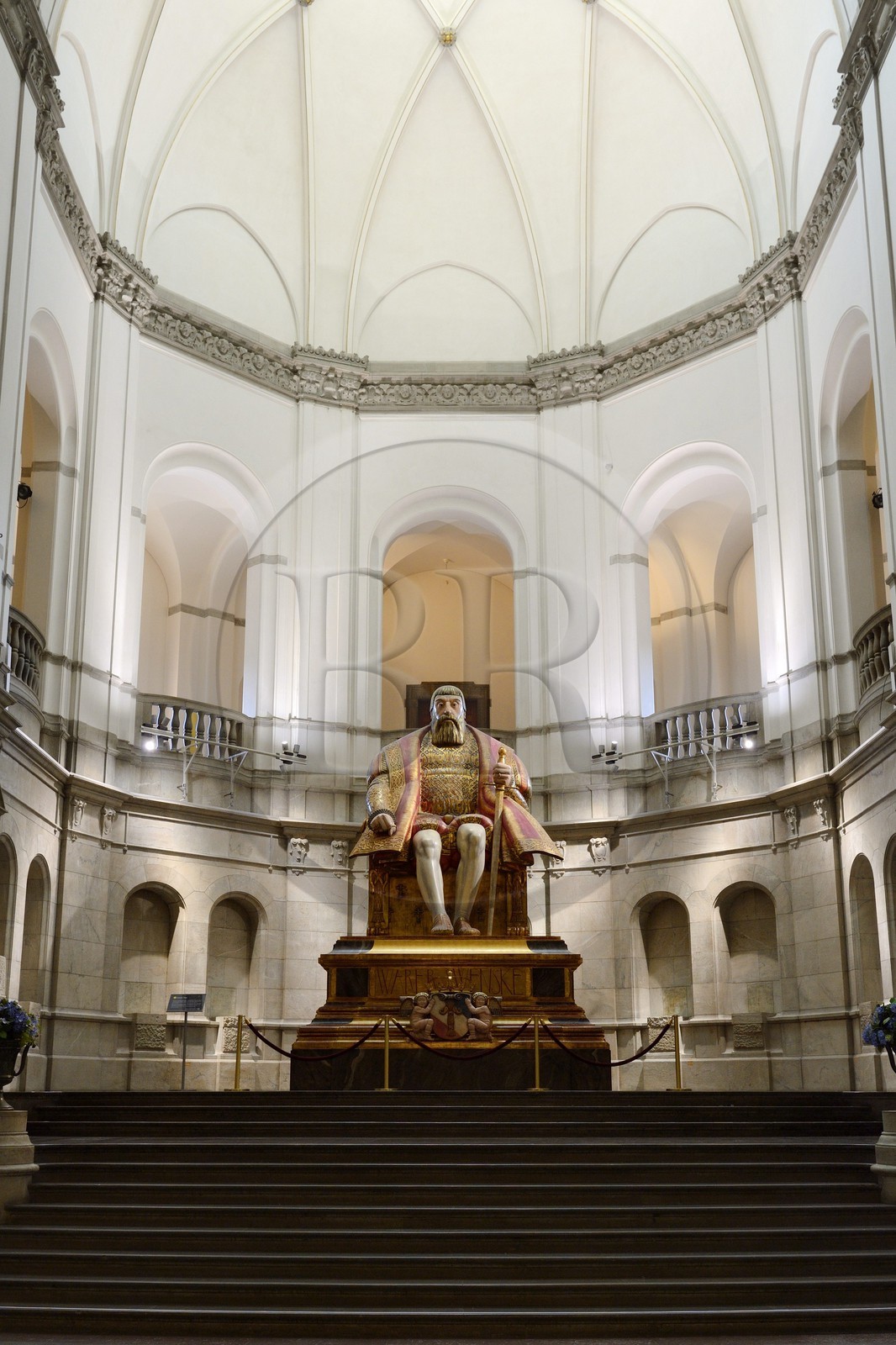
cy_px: 672
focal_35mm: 35
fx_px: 1307
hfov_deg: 37.8
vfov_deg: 54.4
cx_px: 448
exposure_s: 1/40
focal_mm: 35
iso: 800
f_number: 7.1
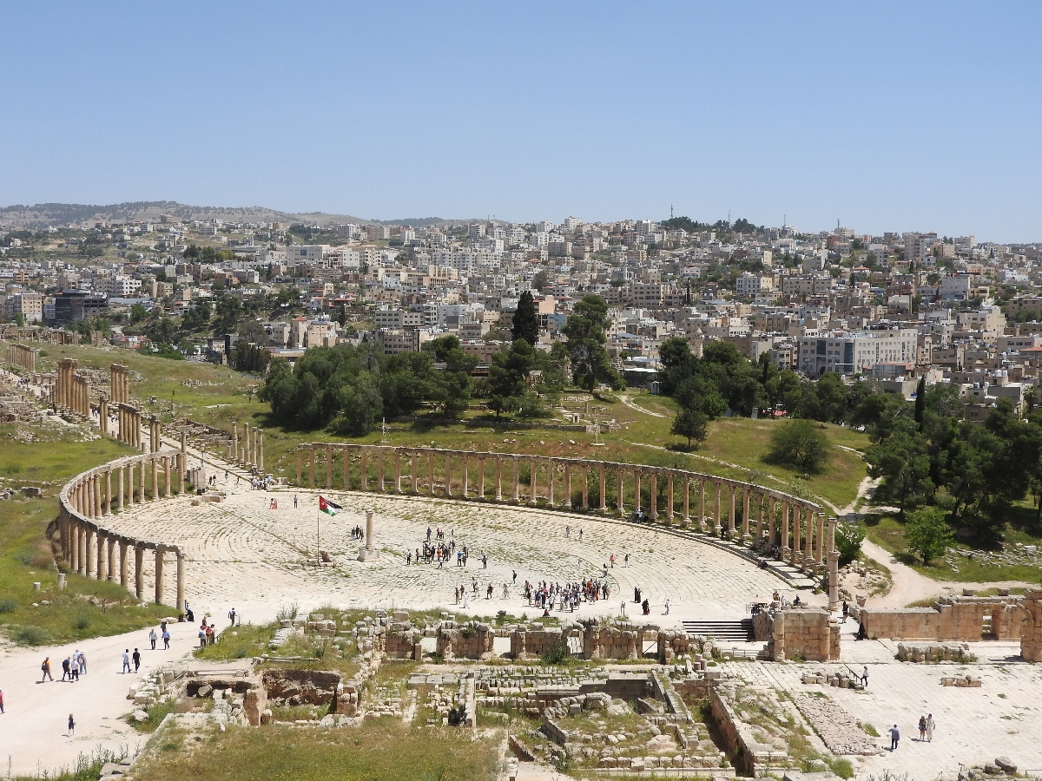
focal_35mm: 40
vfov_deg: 36.0
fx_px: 1204
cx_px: 521
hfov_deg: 46.8
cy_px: 390
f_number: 3.8
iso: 100
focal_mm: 7.2
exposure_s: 1/1600
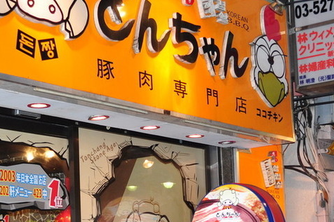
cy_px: 211
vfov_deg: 14.9
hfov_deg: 22.6
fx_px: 834
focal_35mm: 90
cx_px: 147
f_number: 4
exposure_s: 1/60
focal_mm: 24
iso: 400
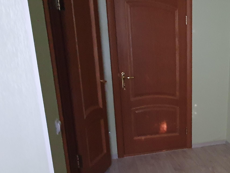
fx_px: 233
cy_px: 118
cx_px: 260
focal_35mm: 35
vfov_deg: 40.1
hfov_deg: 40.8
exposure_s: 1/10
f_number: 2.2
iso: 800
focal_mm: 1.8
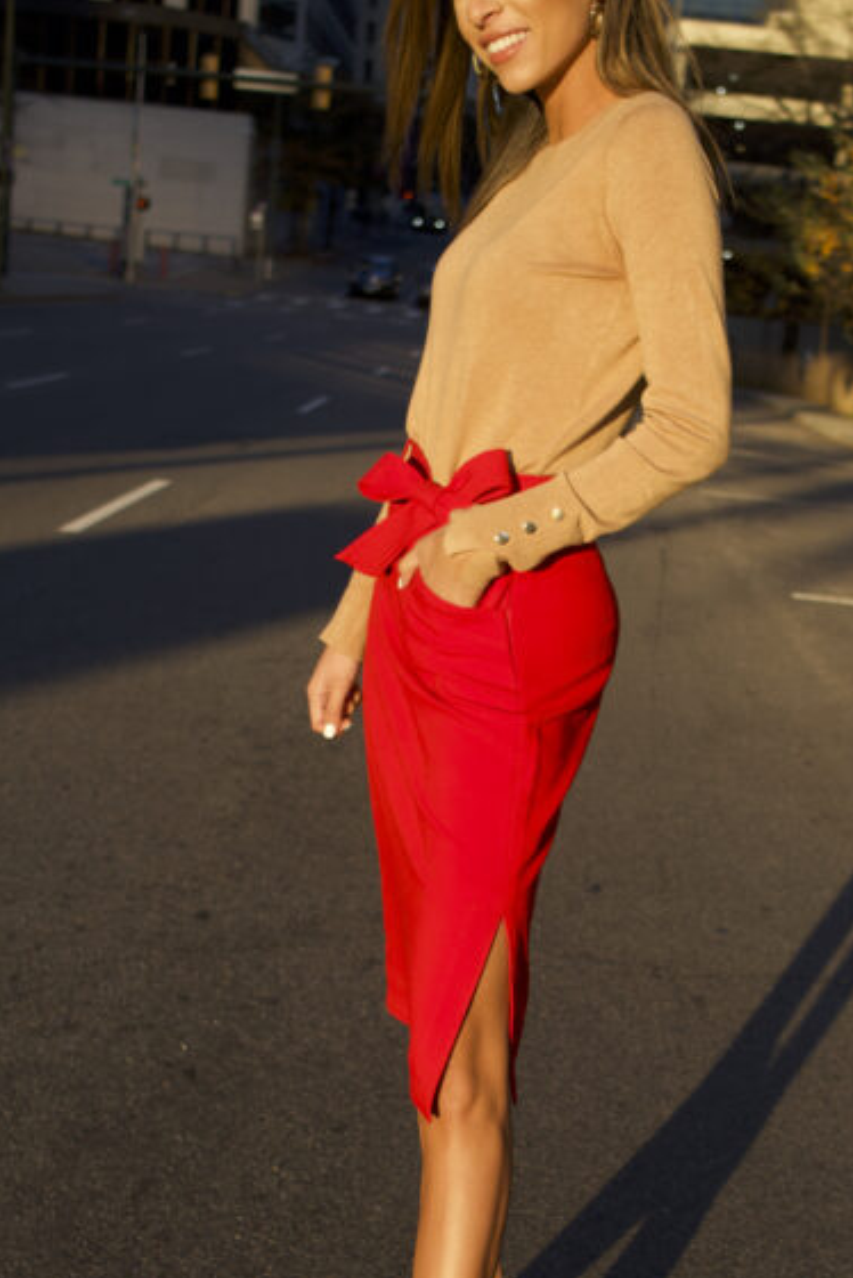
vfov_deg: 31.1
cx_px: 539
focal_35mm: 64
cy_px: 892
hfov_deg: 21.2
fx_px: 2272
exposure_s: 1/1000
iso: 160
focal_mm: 23
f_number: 2.8
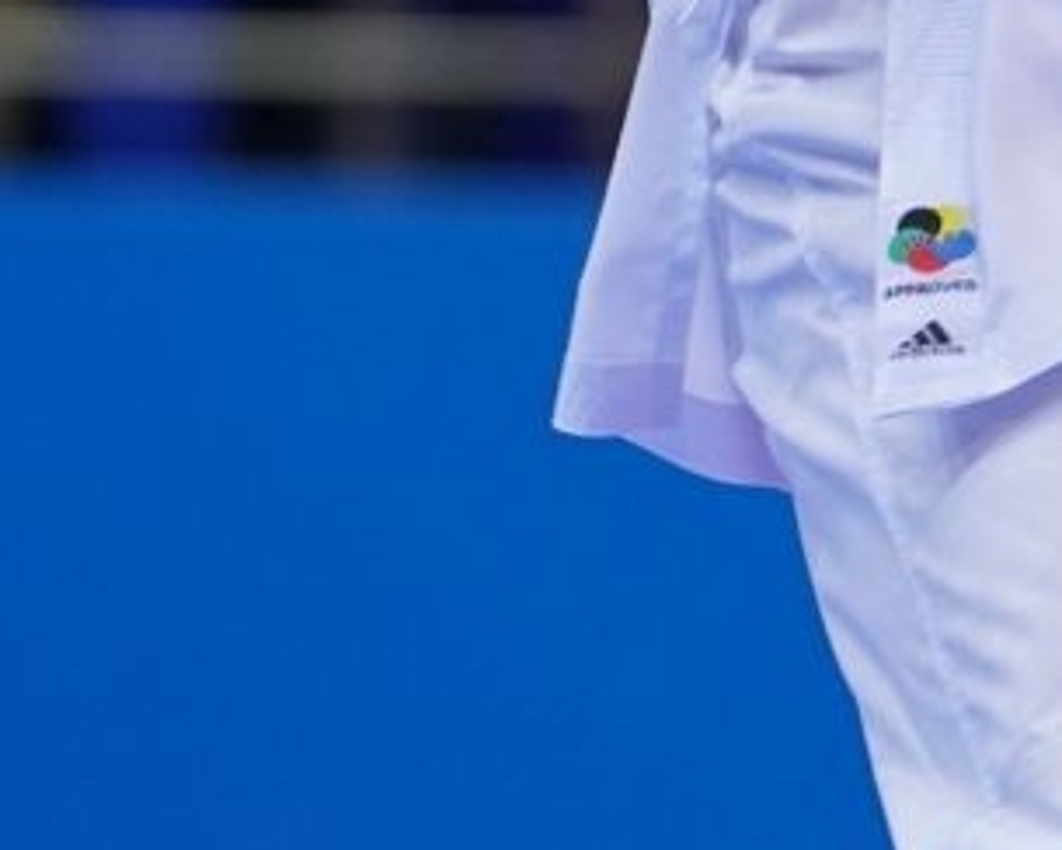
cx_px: 1682
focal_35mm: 1109
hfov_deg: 1.7
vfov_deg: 1.4
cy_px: -836
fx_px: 34857
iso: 1250
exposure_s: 1/1000
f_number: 2.8
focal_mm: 200
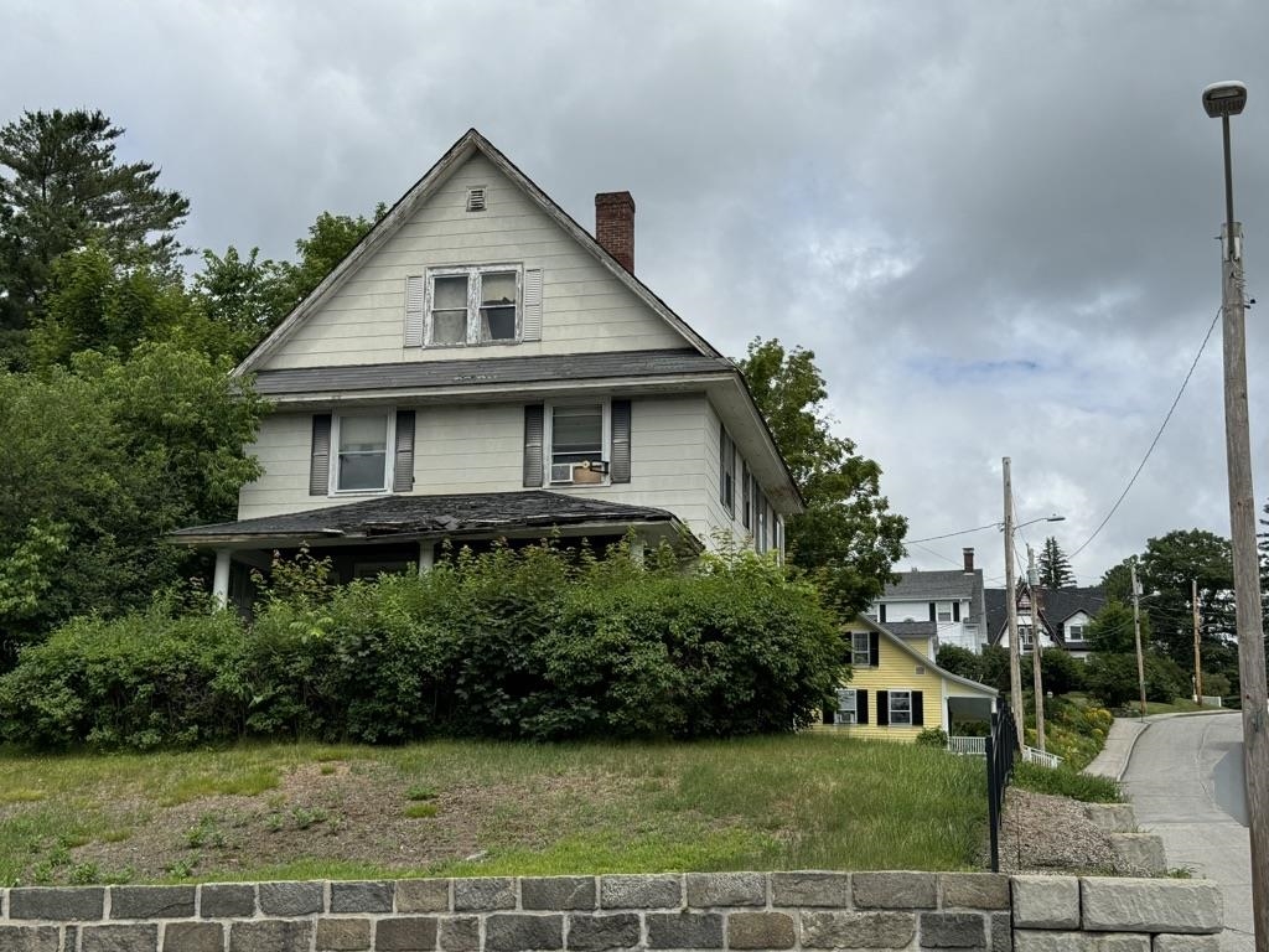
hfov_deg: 39.7
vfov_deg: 30.3
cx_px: 634
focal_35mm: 48
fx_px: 1760
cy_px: 476
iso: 64
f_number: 1.78
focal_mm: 6.76
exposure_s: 1/6410
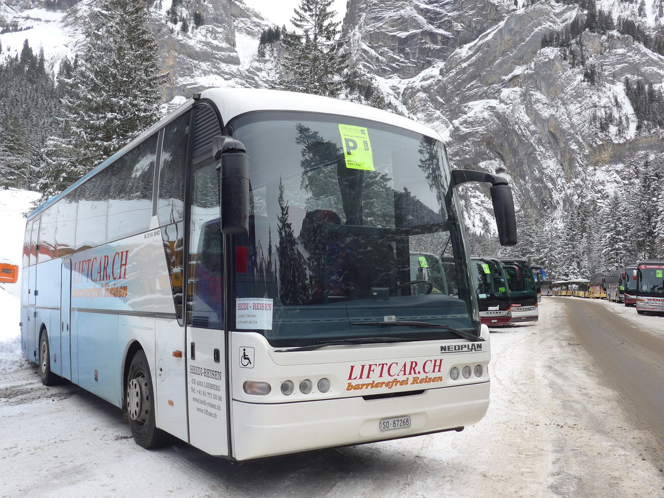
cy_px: 235
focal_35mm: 33
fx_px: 633
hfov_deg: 55.3
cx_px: 311
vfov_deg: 42.9
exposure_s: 1/400
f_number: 2.8
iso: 80
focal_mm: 6
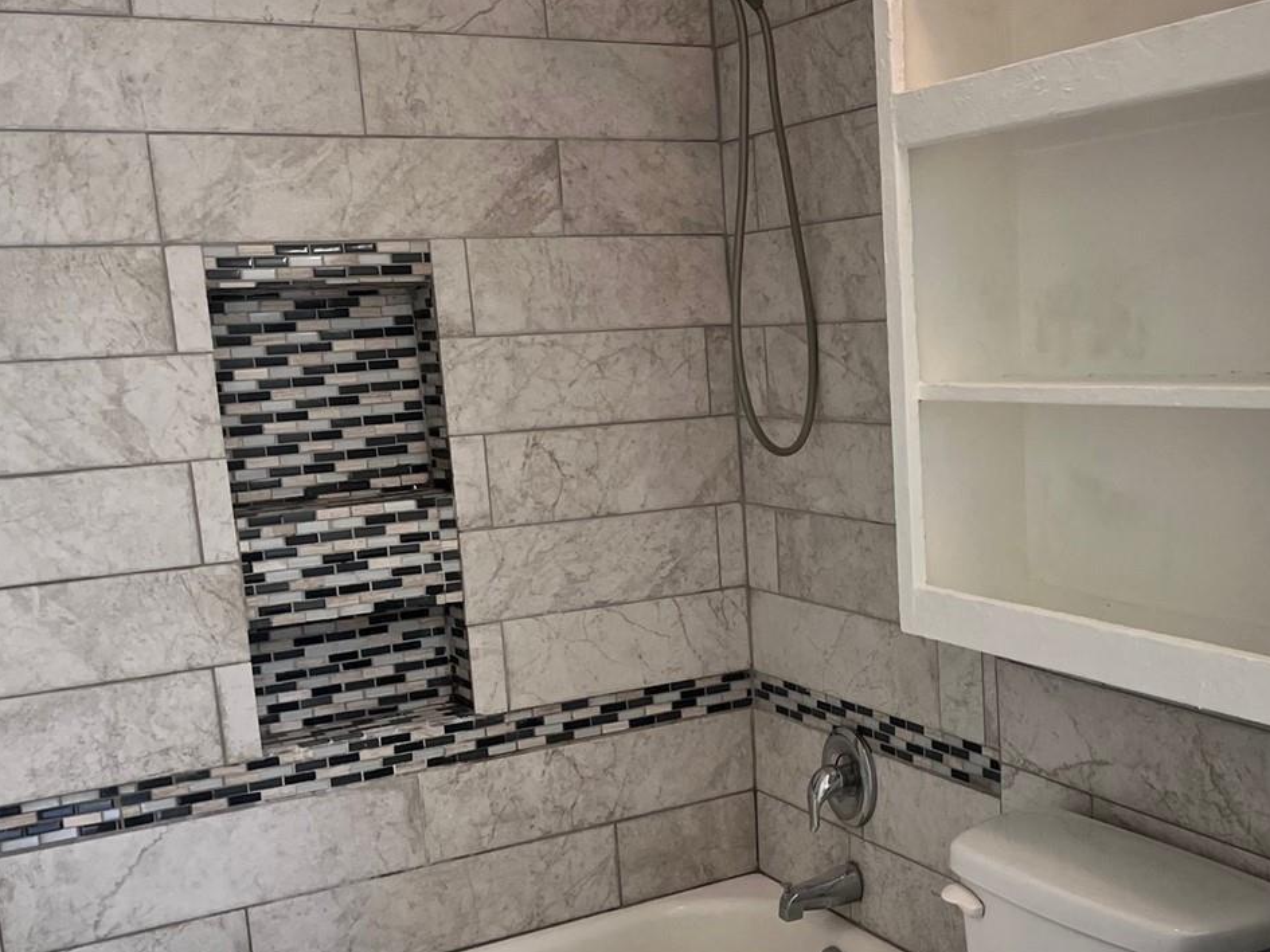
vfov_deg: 32.8
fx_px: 1614
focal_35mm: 44
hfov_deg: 41.9
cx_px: 919
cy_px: 585
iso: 80
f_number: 1.6
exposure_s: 1/120
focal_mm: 5.1
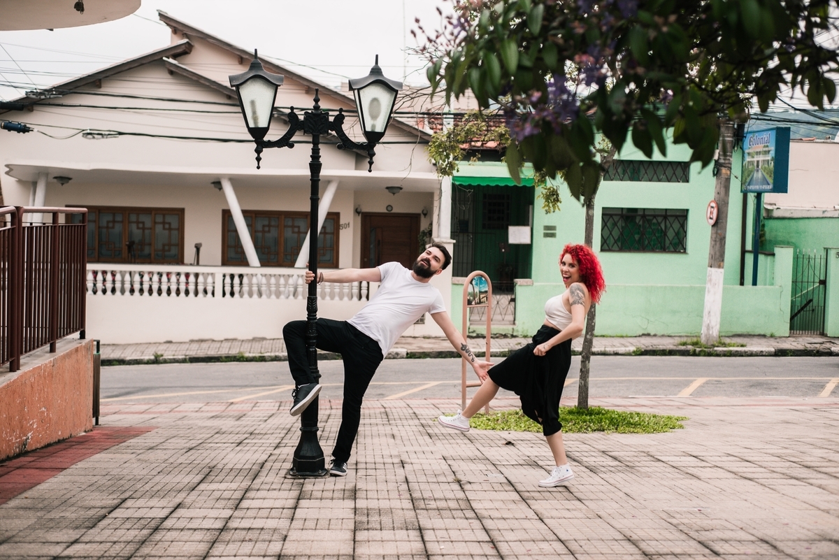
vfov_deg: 27.0
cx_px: 420
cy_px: 280
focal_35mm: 50
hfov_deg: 39.6
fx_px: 1166
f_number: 3.2
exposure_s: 1/200
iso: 400
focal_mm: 50
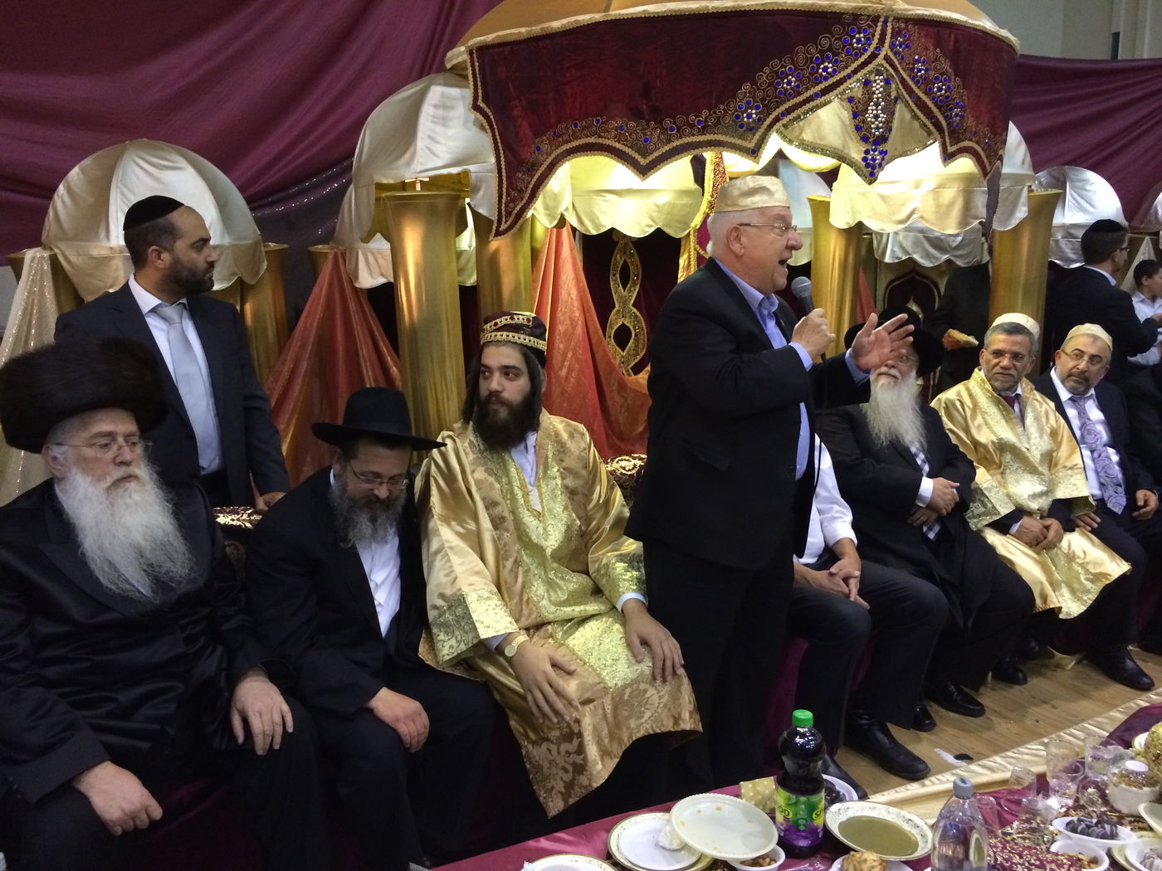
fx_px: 1007
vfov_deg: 46.8
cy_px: 436
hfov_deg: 60.0
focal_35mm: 30
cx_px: 581
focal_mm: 4.12
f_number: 2.2
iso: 250
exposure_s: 1/30
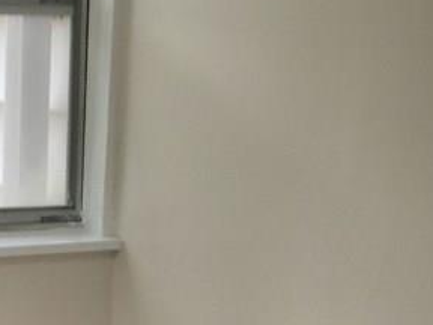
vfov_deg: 14.0
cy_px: 385
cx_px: 20
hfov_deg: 18.7
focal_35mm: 103
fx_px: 1288
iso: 40
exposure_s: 1/60
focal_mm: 4.15
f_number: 2.2
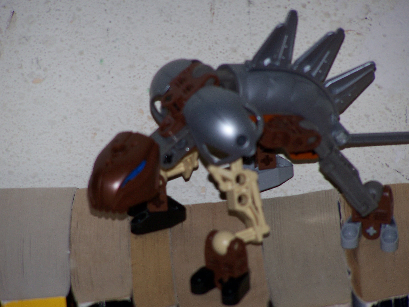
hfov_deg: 5.2
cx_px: 204
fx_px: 4490
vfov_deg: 3.9
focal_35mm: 380
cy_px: 154
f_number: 3.7
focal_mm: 63
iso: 80
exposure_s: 1/350
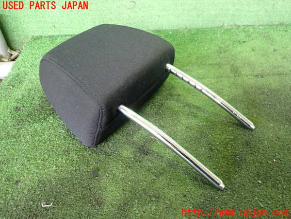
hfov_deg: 60.0
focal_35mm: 30
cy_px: 110
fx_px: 252
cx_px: 146
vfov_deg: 46.8
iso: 640
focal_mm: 5.4
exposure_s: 1/30
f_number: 2.3
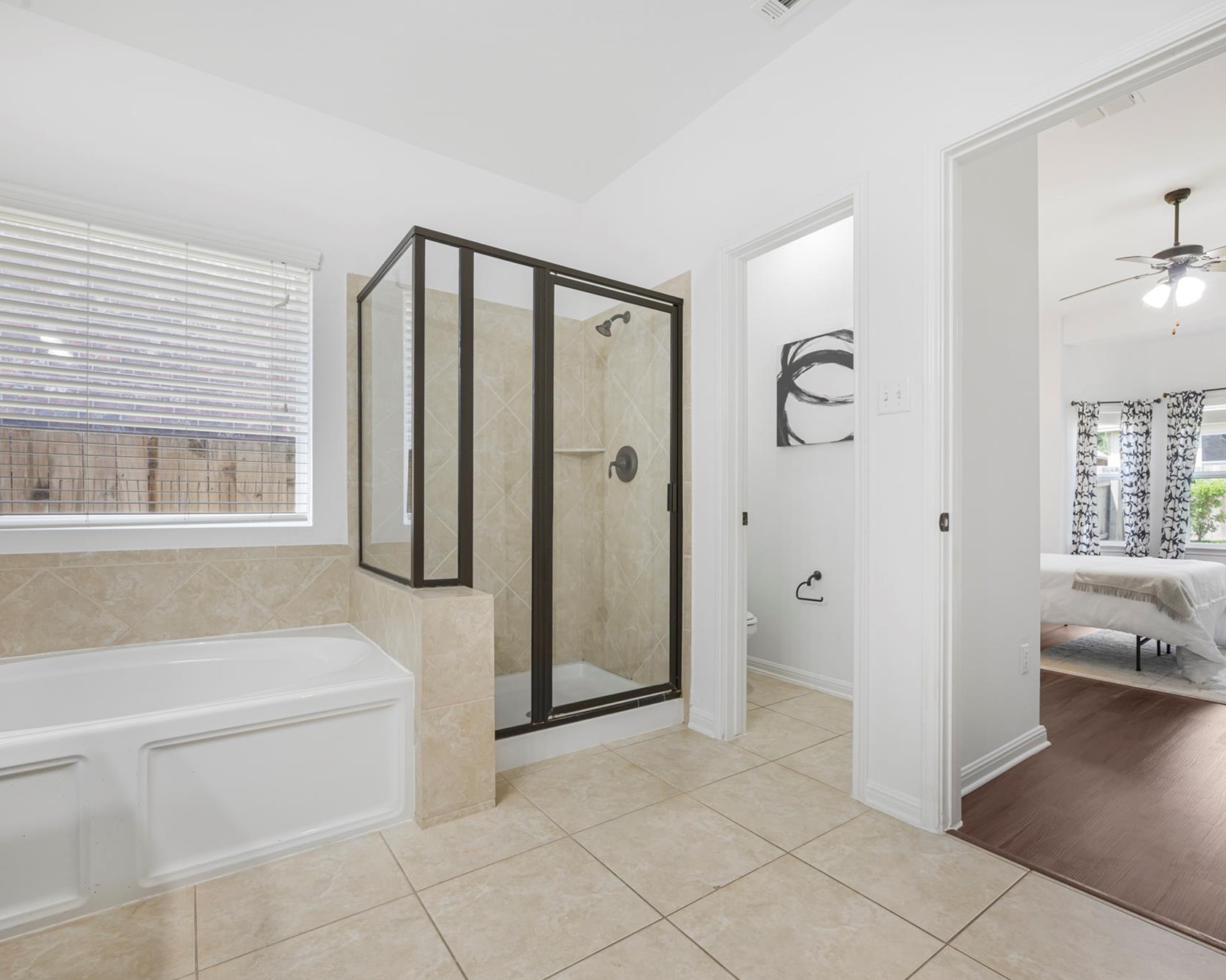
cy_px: 491
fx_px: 580
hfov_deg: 93.1
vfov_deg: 80.4
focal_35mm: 16
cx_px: 643
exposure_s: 1/6
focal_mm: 14
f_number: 11
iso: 250
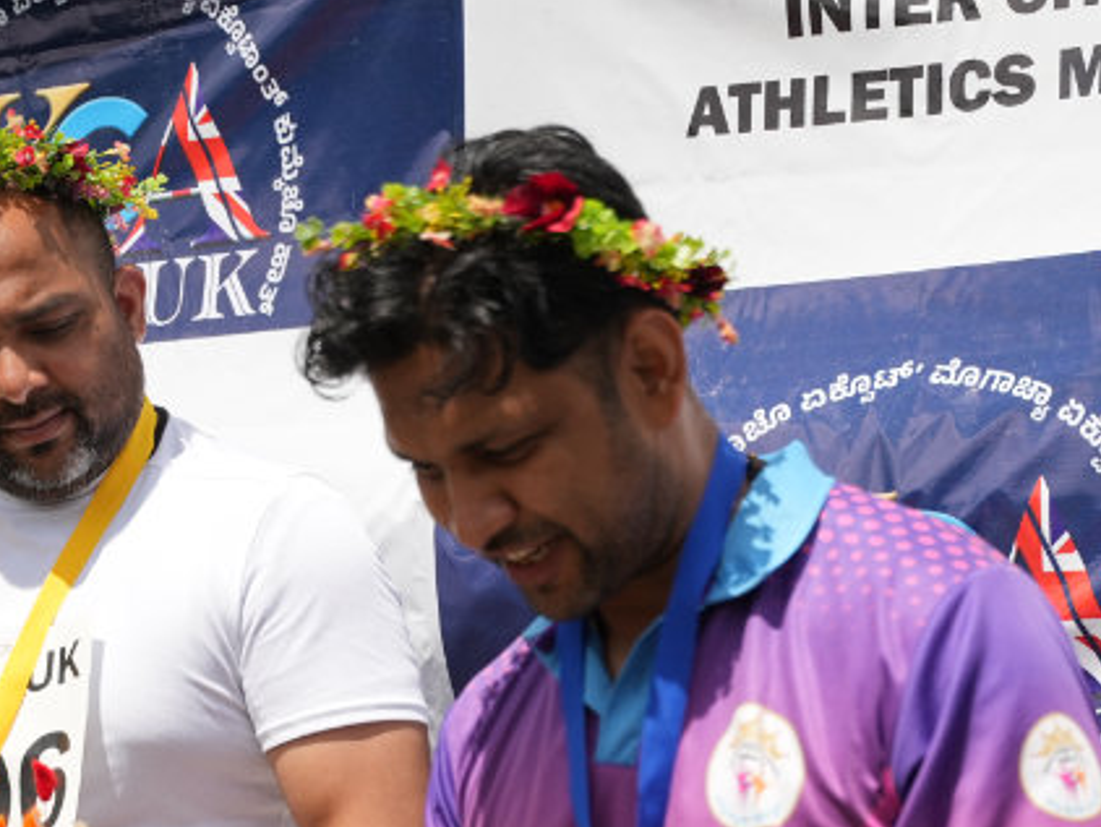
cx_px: 660
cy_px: 659
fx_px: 3413
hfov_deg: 18.3
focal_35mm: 107
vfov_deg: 13.7
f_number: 2.8
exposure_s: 1/6400
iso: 250
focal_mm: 46.1
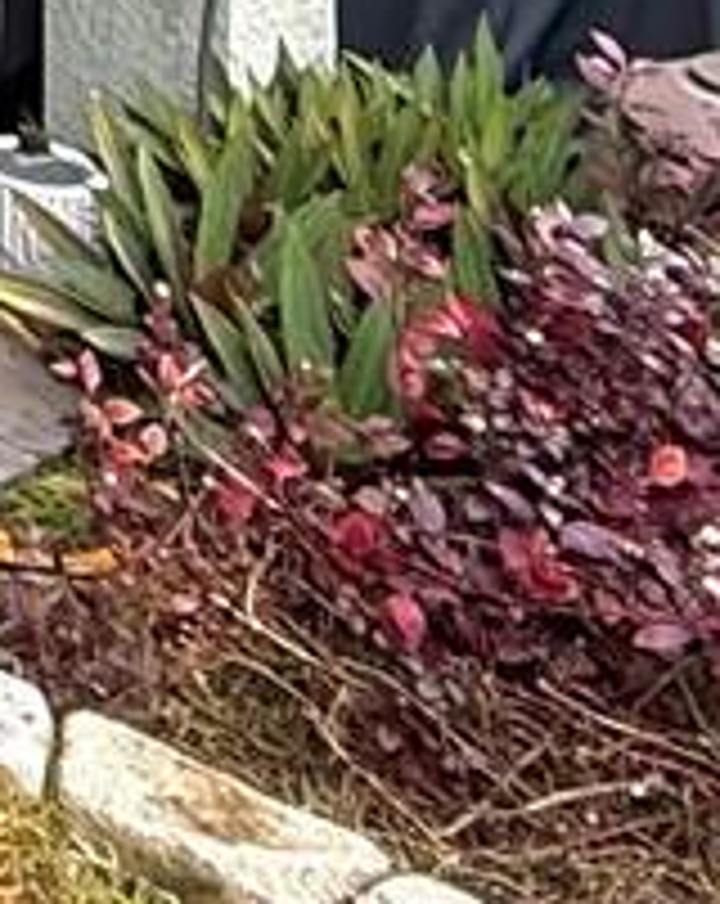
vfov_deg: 14.2
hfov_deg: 10.2
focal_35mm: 109
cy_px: -998
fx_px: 2912
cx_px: -1472
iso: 80
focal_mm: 2.22
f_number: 2.2
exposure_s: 1/99
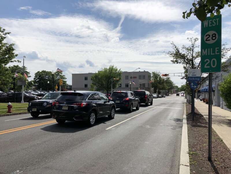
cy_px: 87
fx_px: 187
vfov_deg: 49.7
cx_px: 116
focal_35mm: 28
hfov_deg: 63.4
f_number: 1.8
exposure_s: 1/5405
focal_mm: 4
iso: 20
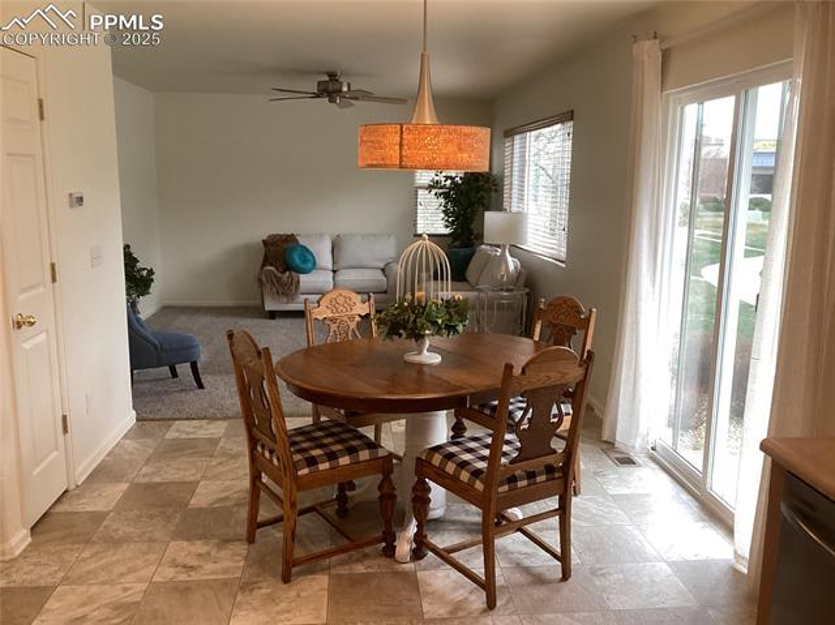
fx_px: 747
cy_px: 312
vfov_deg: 45.4
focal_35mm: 31
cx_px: 418
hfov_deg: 58.4
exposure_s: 1/60
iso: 100
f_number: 2.4
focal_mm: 3.3
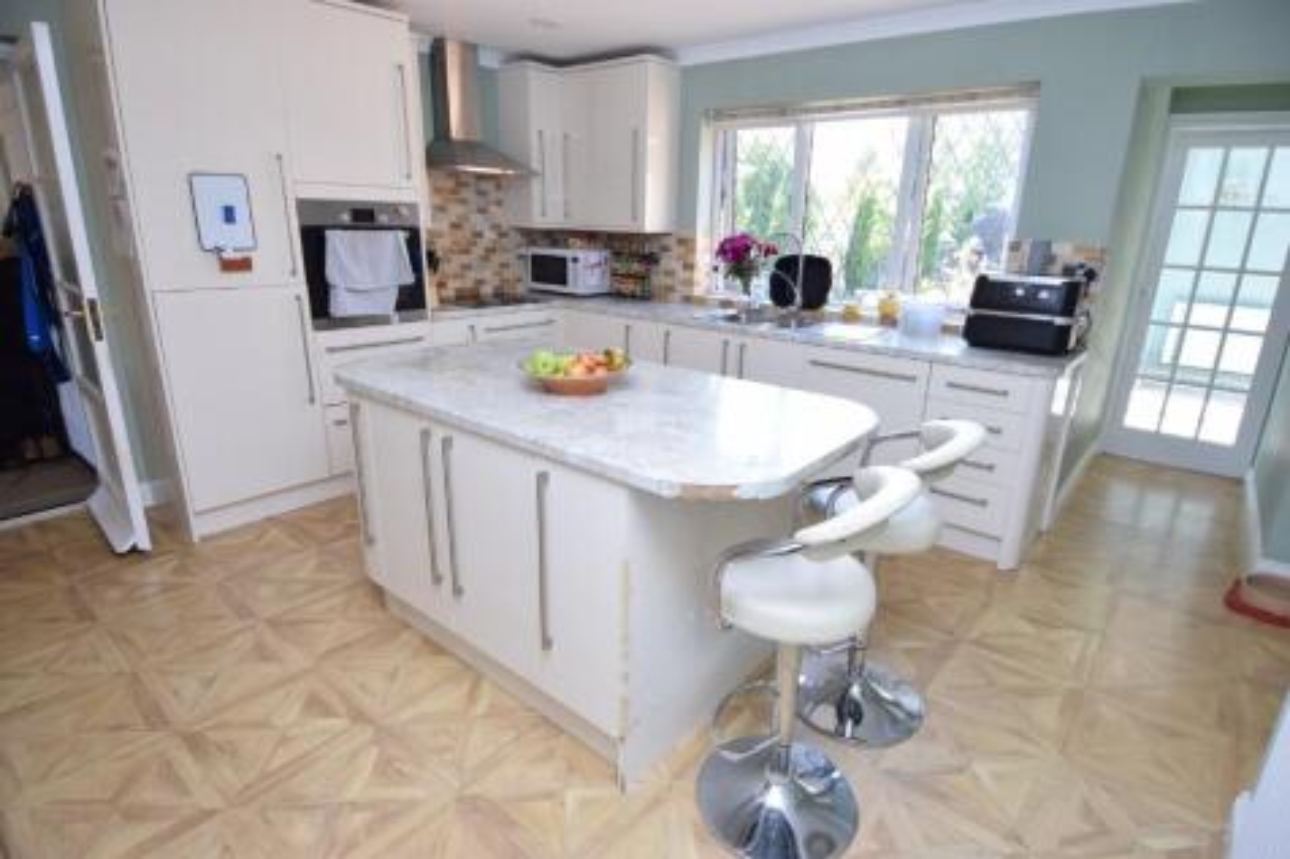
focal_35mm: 18
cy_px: 430
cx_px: 645
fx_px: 645
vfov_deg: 67.3
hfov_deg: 90.0
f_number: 5
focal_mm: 12
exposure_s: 1/100
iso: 400
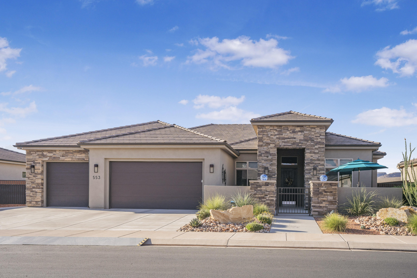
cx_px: 208
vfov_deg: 45.0
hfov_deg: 63.7
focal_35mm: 29
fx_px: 336
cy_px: 139
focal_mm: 29
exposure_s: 1/500
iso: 250
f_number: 9
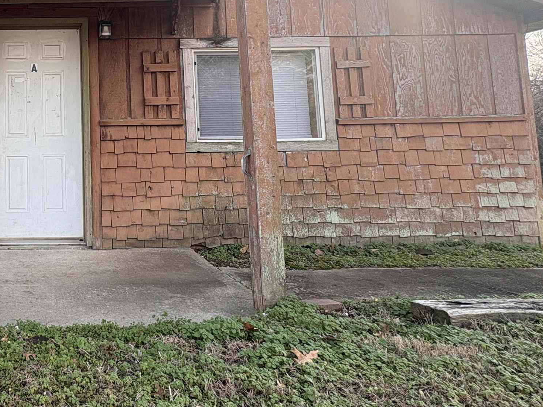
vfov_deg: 46.5
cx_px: 32
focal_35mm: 29
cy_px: 102
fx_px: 455
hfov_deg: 52.3
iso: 40
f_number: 2.2
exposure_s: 1/224
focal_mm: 2.22
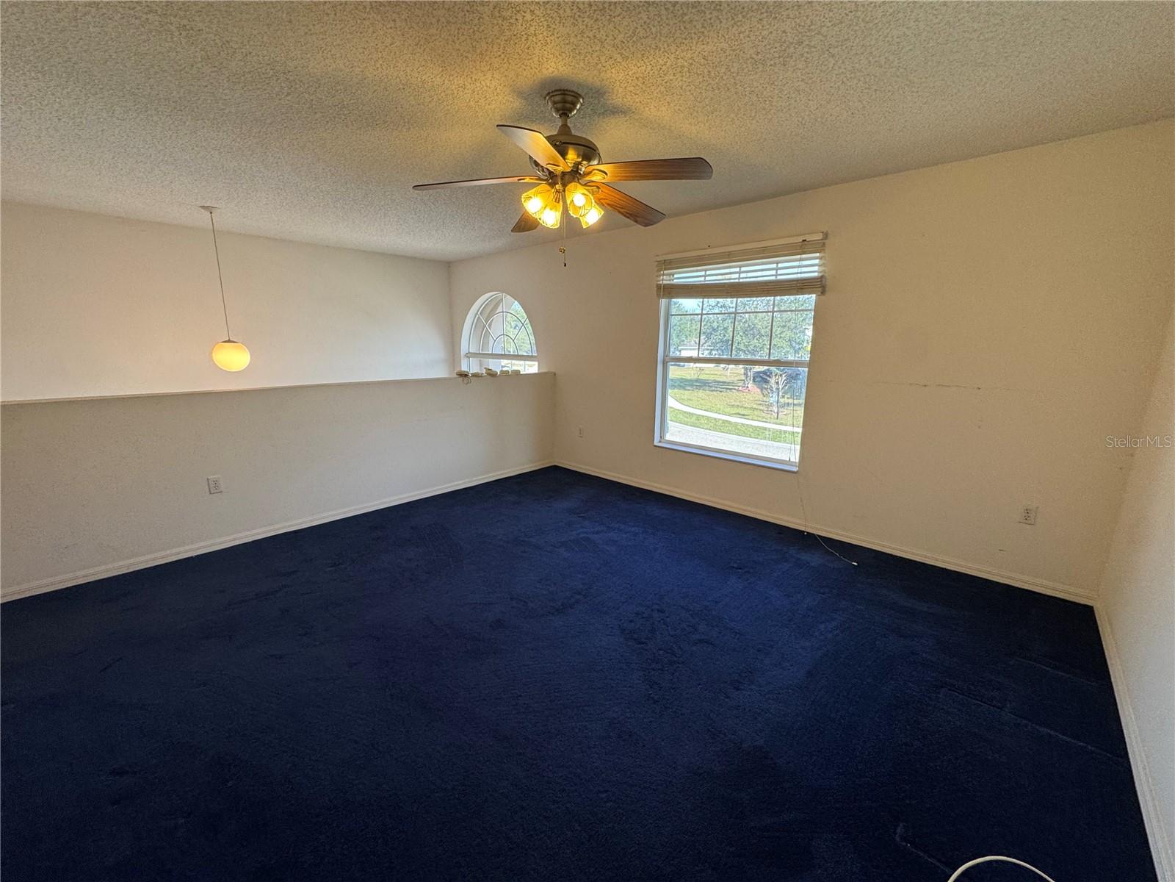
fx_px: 475
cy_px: 441
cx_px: 588
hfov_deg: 102.1
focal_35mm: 14
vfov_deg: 85.7
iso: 160
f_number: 2.2
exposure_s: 1/120
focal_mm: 2.22
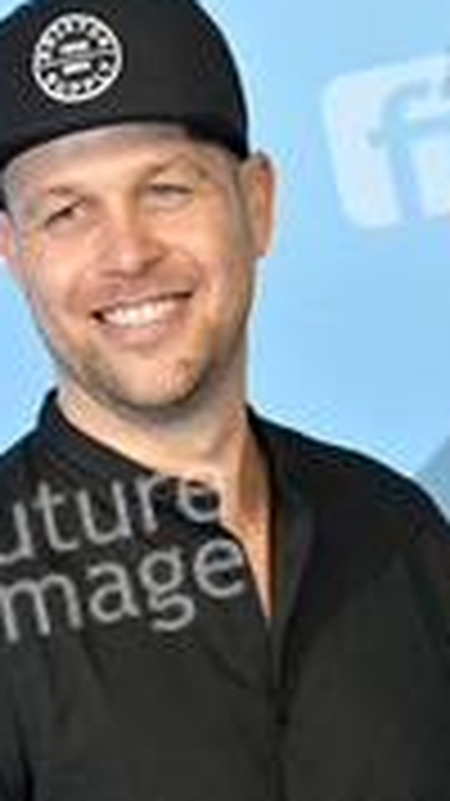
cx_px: 146
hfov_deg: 7.3
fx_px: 3503
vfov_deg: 12.9
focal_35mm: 165
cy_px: 796
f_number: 4
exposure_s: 1/200
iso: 160
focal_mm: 70
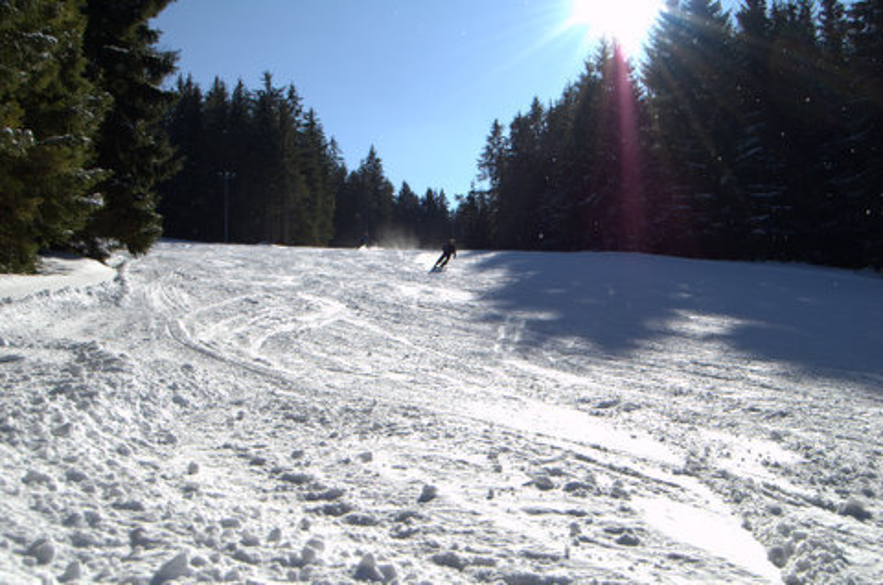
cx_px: 442
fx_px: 845
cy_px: 292
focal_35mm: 34
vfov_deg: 38.2
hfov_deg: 55.2
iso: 200
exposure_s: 1/400
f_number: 10
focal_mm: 23
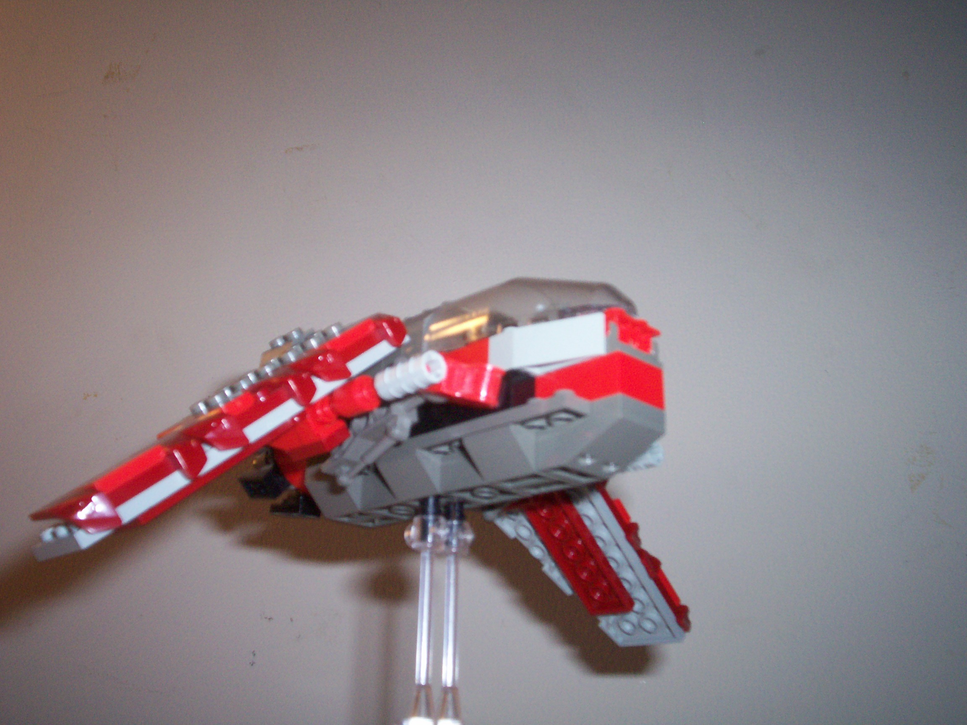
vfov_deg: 39.7
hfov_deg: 51.4
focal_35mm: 36
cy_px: 362
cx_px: 484
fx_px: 1006
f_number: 4.5
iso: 140
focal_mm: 5.9
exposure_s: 1/64
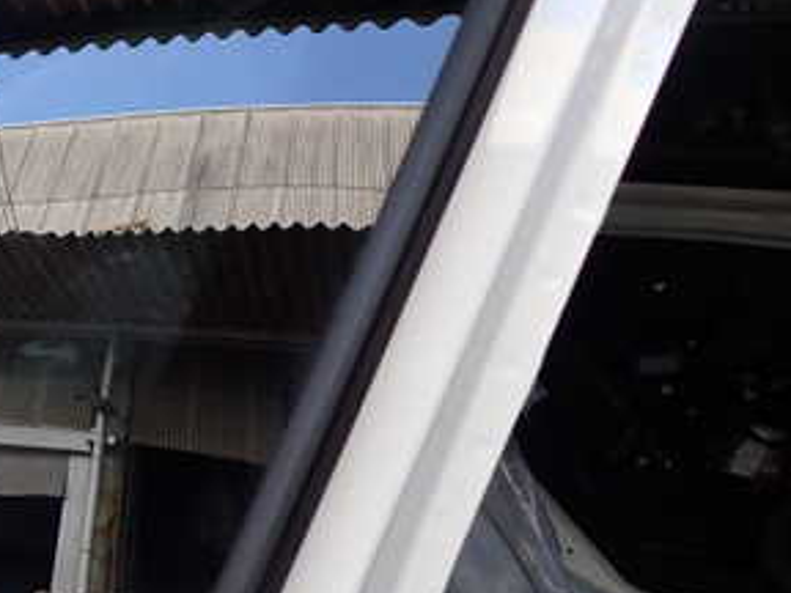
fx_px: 1188
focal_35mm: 52
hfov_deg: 33.5
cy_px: 189
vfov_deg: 27.8
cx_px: -8
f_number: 2
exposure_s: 1/125
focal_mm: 4.5
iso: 125
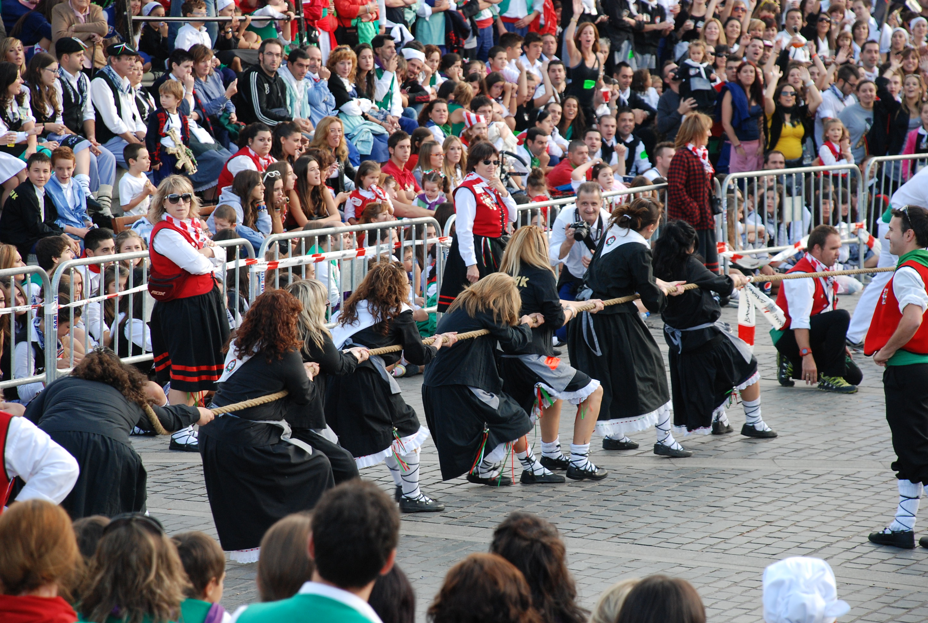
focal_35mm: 150
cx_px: 464
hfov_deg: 13.7
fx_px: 3875
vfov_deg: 9.2
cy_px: 312
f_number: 5.6
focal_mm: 100
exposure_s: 1/100
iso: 400
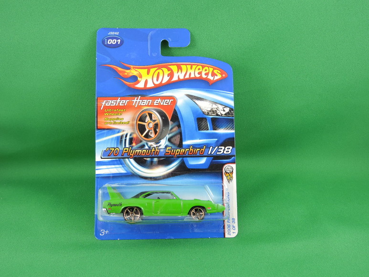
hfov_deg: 60.0
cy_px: 138
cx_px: 184
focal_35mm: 30
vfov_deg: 46.8
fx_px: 320
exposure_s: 1/30
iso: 125
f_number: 3.5
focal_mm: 5.4
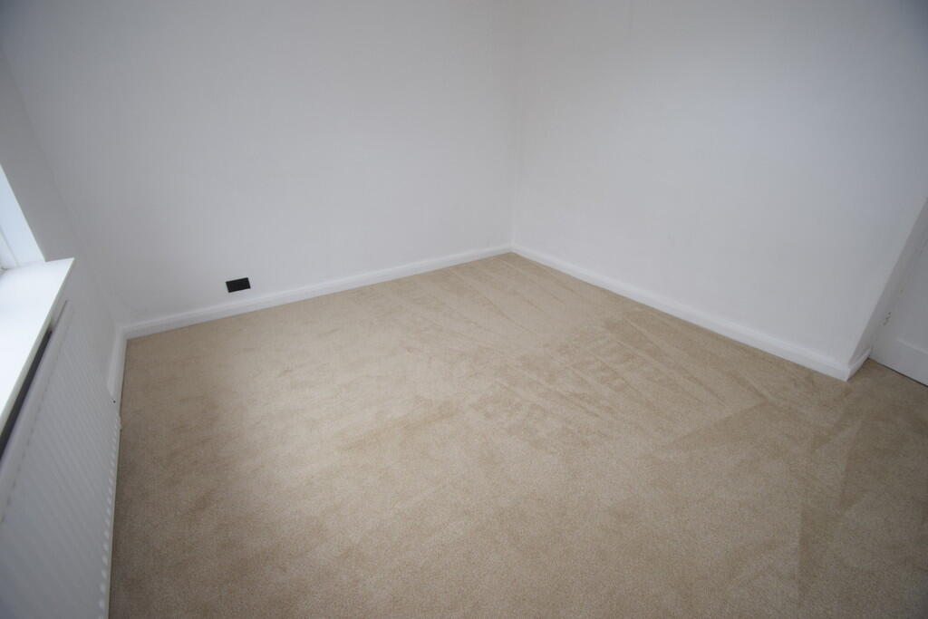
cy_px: 310
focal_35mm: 15
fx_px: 387
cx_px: 464
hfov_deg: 100.4
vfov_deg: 77.3
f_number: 4.5
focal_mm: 10
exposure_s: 1/80
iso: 400
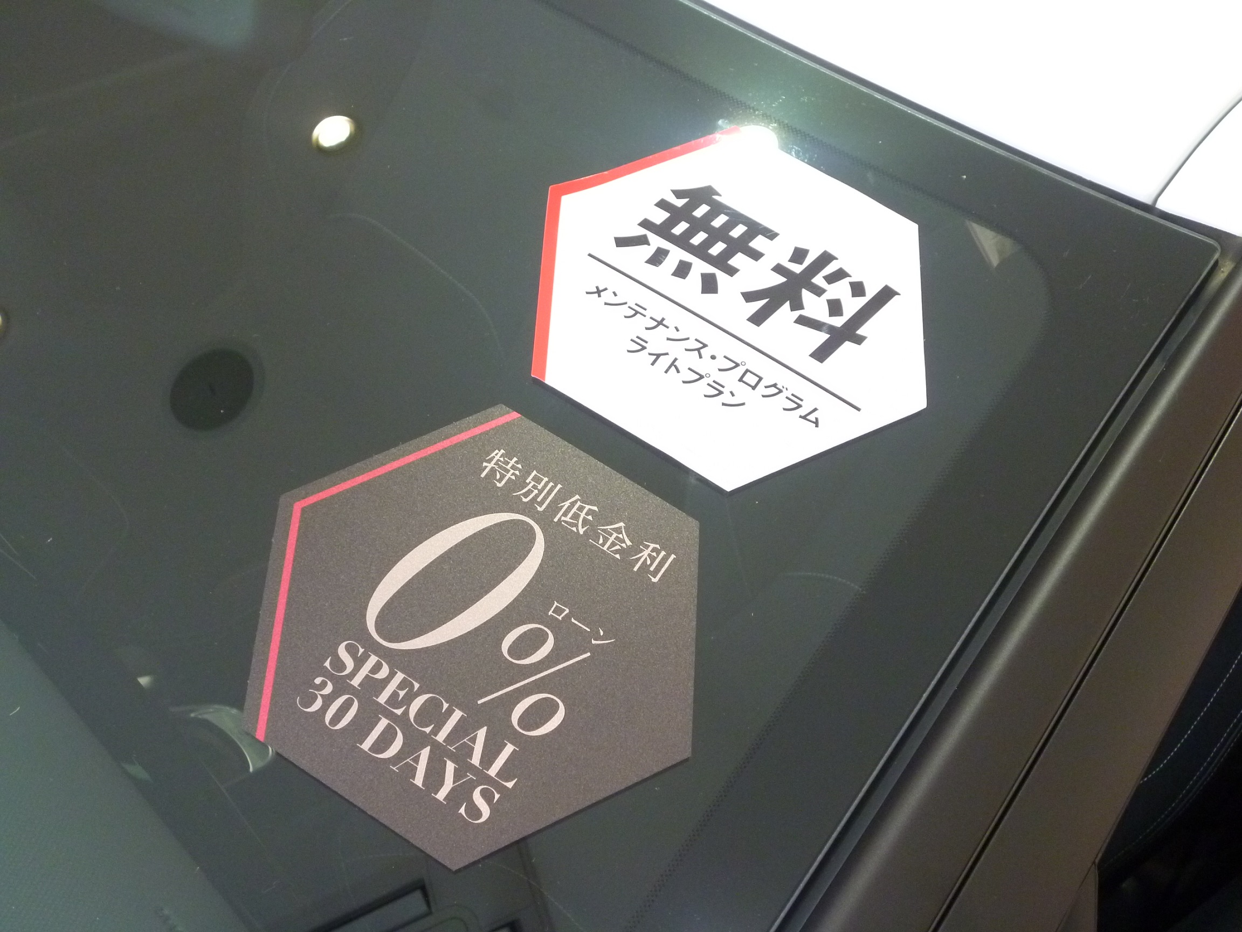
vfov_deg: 30.3
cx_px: 621
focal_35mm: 48
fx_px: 1722
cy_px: 466
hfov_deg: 39.7
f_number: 4
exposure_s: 1/25
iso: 400
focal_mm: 8.6
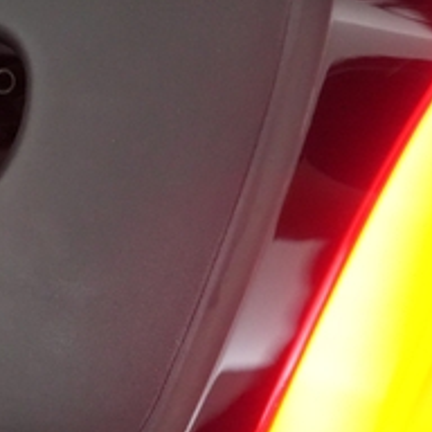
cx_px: -162
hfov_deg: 22.2
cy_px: 99
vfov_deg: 25.0
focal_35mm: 68
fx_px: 960
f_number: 4
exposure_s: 1/160
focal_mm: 24
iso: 10000
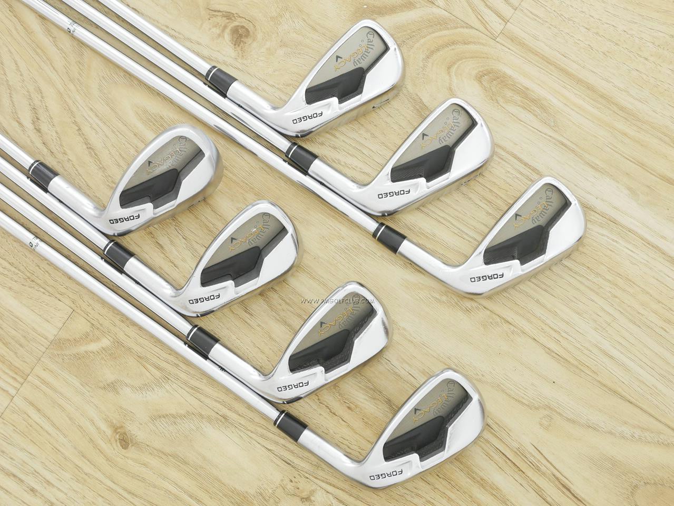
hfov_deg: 38.2
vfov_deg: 29.1
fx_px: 974
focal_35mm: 50
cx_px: 337
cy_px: 253
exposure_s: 1/40
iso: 1600
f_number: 4.5
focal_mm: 25
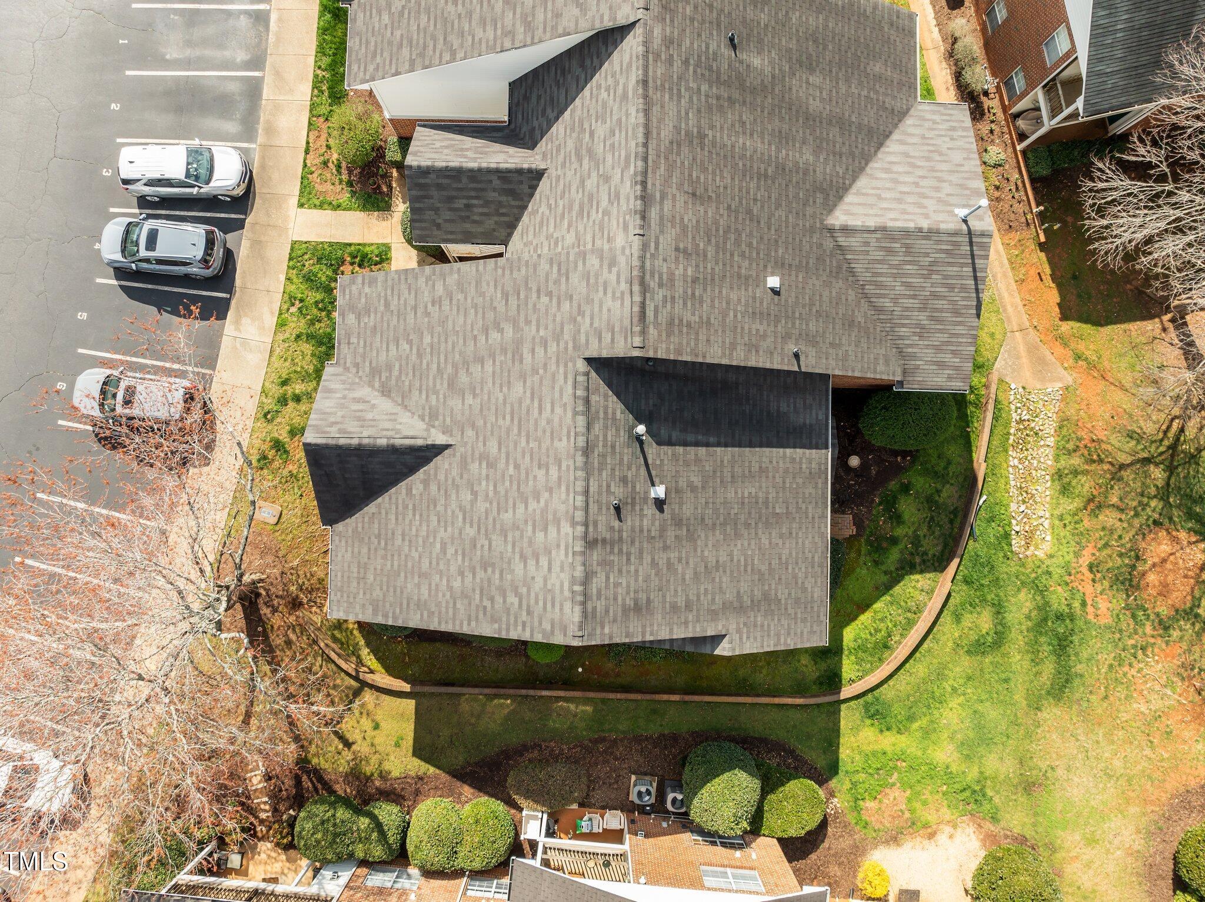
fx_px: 835
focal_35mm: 24
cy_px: 451
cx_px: 602
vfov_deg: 56.8
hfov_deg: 71.6
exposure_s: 1/800
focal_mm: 12.29
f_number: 2.8
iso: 130
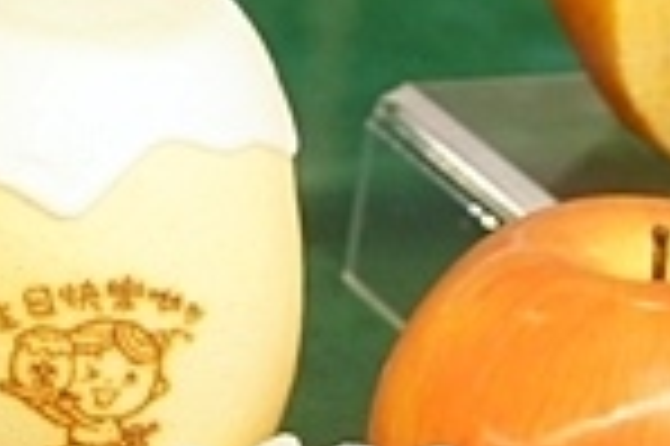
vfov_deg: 6.4
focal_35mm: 209
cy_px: 786
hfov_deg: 9.7
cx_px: -94
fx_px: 3886
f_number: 4
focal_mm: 23
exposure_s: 1/40
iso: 250
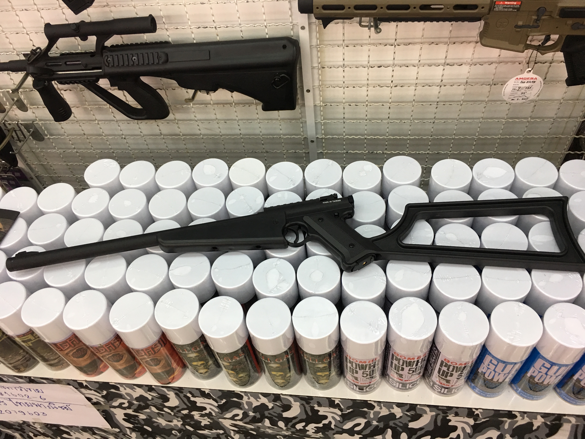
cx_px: 292
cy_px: 220
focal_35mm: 29
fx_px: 490
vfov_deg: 48.2
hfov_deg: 61.7
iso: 50
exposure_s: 1/33
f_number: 2.2
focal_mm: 4.15
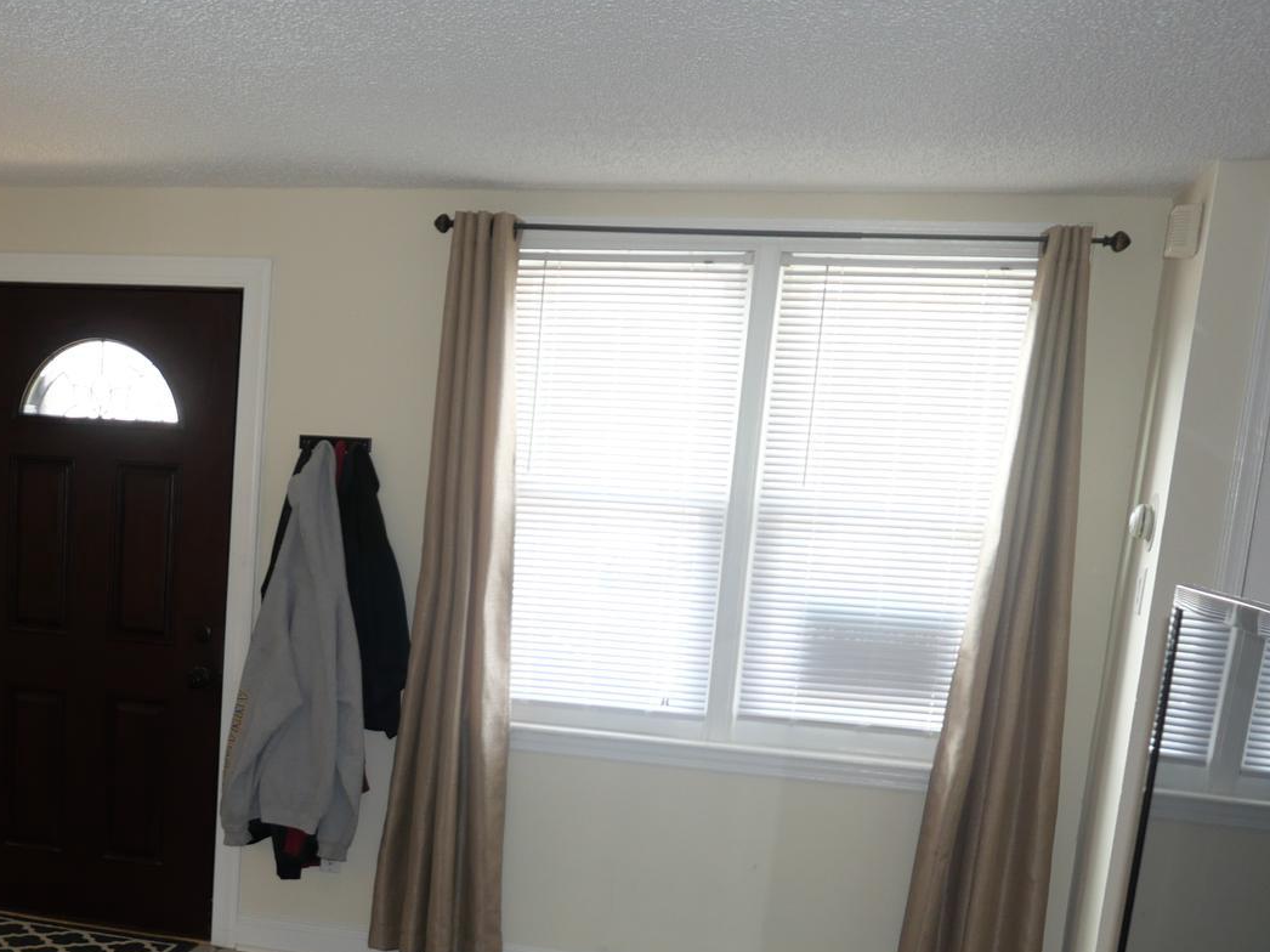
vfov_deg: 29.5
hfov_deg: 39.1
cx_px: 280
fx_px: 1724
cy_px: 863
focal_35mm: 47
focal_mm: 10.9
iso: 200
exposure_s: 1/80
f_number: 1.7
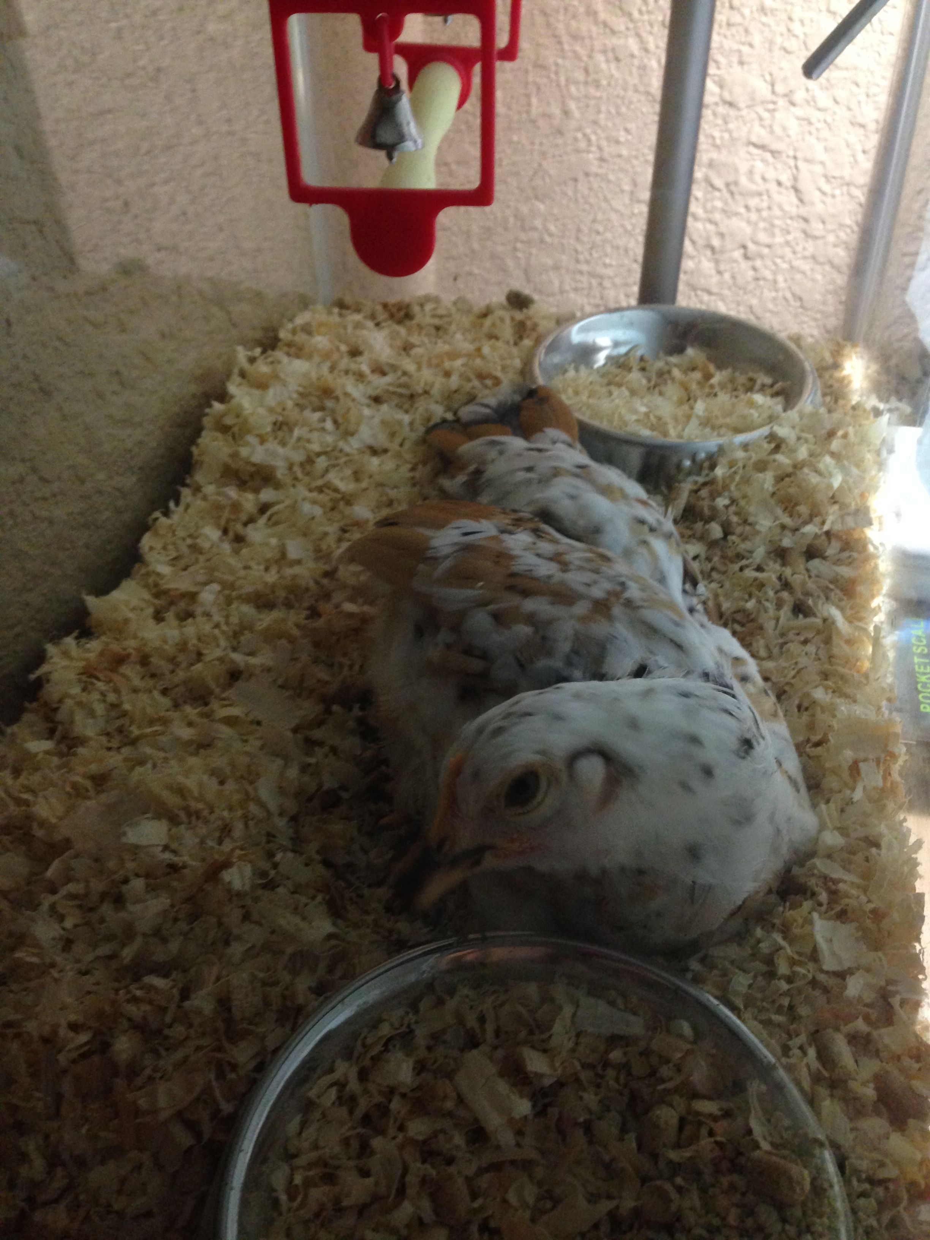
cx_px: 465
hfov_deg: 42.9
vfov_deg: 55.4
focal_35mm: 33
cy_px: 620
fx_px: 1182
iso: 250
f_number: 2.4
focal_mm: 4.12
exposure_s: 1/20
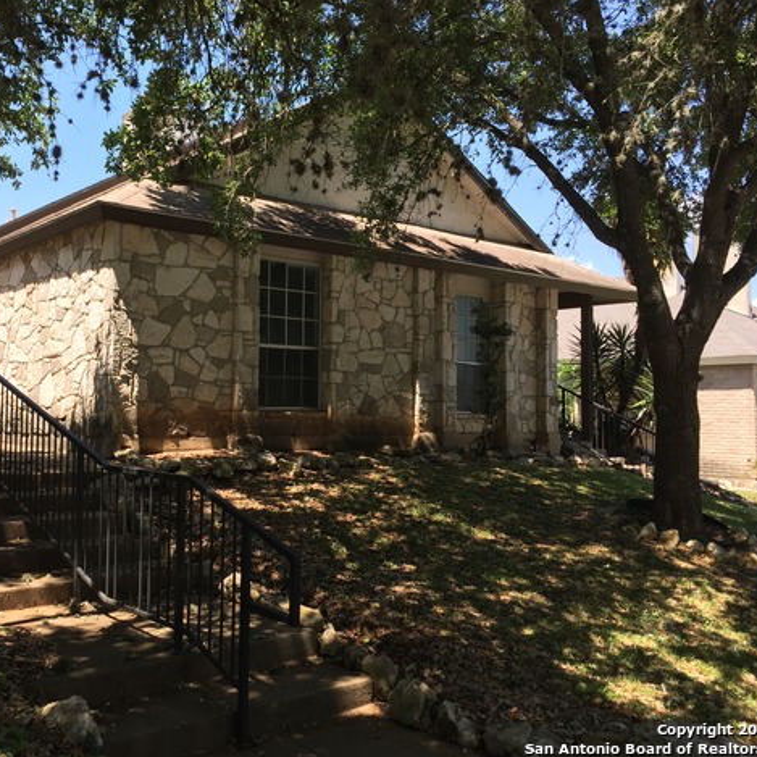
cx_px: 265
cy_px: 371
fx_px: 866
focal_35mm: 35
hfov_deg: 46.6
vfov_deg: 47.2
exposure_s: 1/618
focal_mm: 4.15
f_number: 2.2
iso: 32
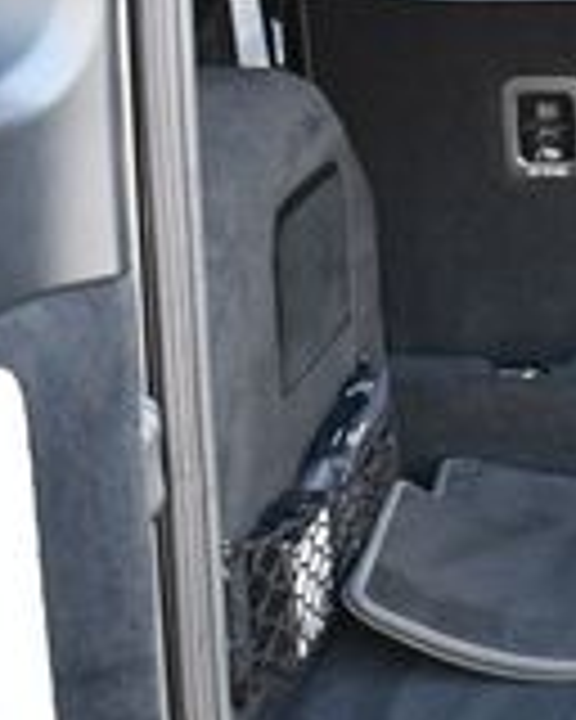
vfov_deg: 14.1
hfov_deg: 10.7
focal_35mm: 135
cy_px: 81
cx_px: 1022
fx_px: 2877
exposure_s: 1/250
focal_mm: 18
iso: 800
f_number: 3.5
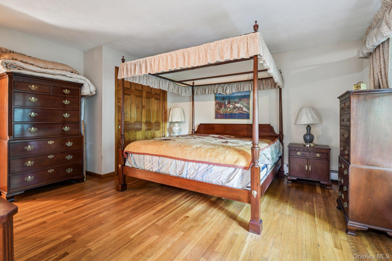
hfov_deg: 93.3
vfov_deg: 70.4
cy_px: 130
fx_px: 185
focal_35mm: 17
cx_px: 196
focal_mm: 17
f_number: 8
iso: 500
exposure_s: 1.6
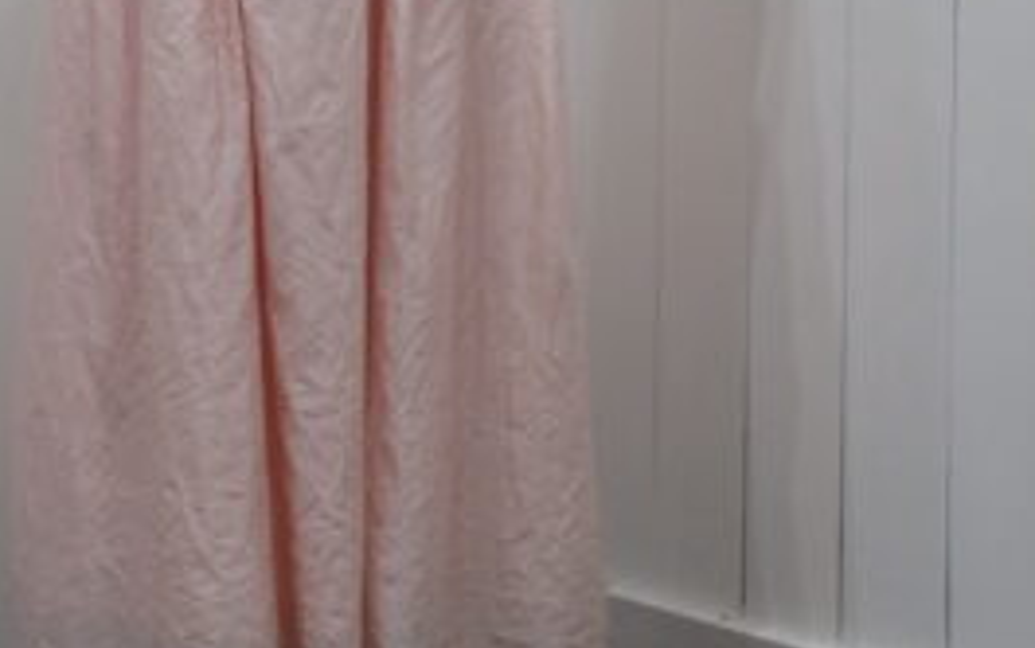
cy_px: 197
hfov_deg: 23.9
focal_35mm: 86
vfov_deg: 15.2
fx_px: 2427
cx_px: 332
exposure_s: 1/100
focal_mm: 21.4
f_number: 3.6
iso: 2500
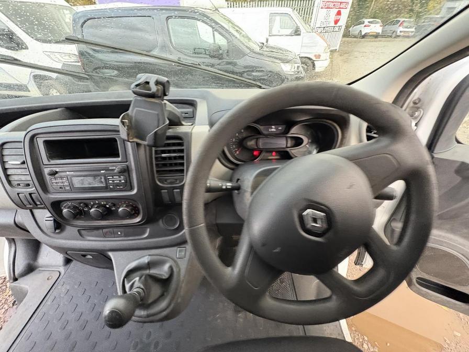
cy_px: 176
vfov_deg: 85.7
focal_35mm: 14
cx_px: 234
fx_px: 190
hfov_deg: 102.1
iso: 800
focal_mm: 2.22
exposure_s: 1/60
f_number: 2.2
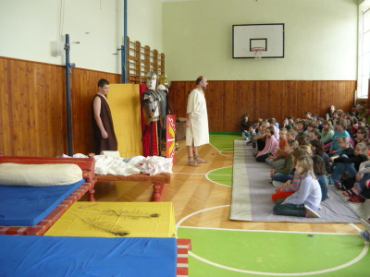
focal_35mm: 33
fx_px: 353
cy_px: 138
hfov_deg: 55.4
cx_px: 185
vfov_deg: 42.9
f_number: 2.8
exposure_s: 1/30
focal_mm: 5.5
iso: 250
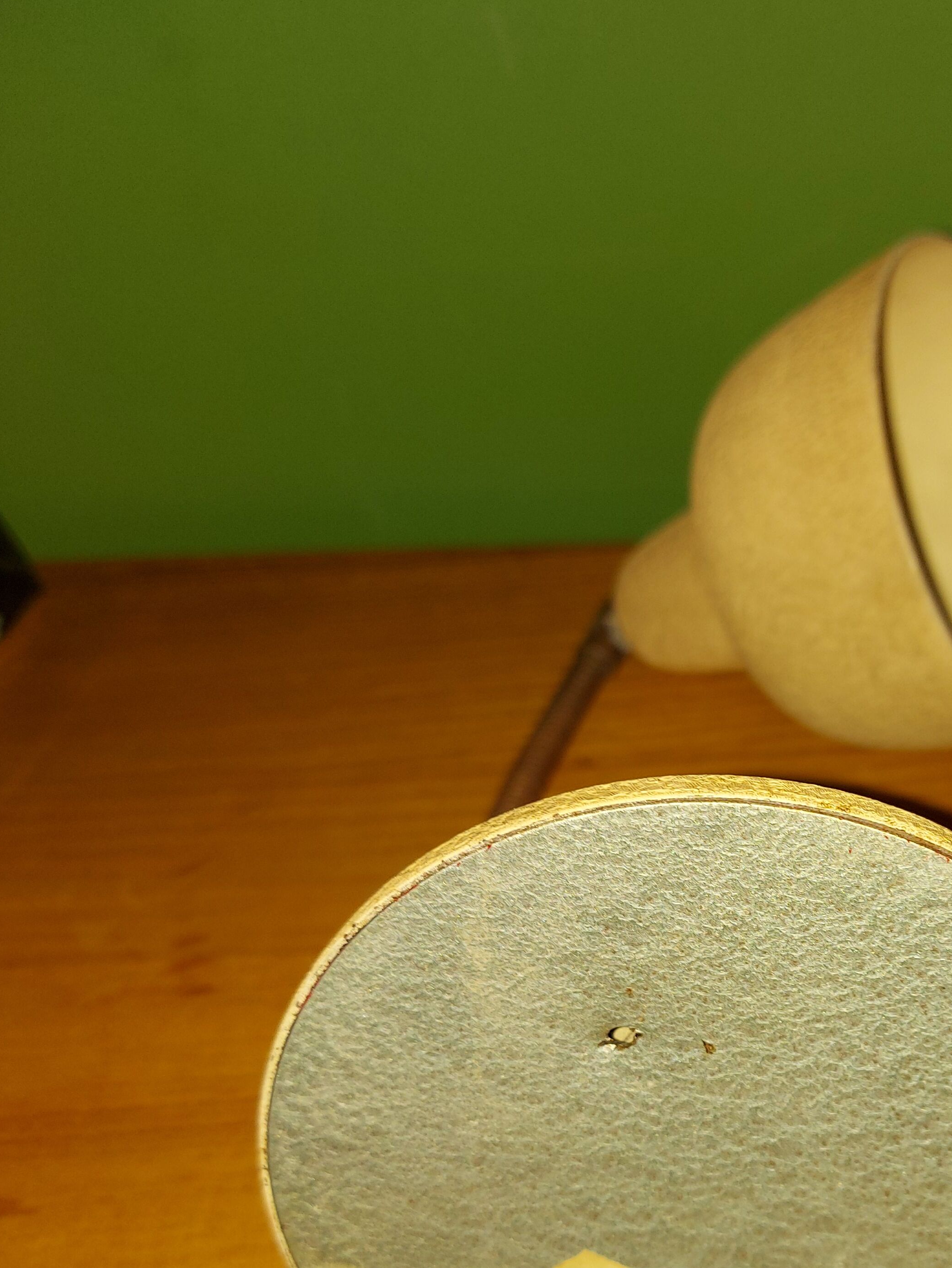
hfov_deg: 34.7
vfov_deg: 45.6
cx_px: 782
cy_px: 904
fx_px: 1467
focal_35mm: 40
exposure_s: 1/60
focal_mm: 5.23
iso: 50
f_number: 1.8
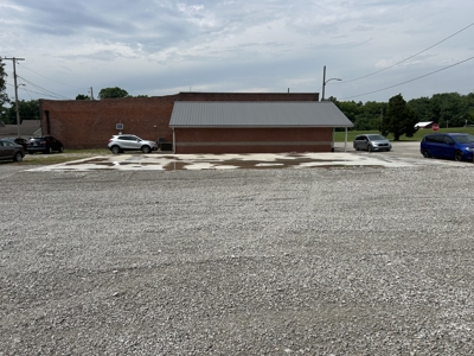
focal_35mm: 26
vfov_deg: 53.1
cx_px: 237
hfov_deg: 67.3
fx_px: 356
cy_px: 178
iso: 50
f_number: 1.5
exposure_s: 1/6579
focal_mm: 5.7
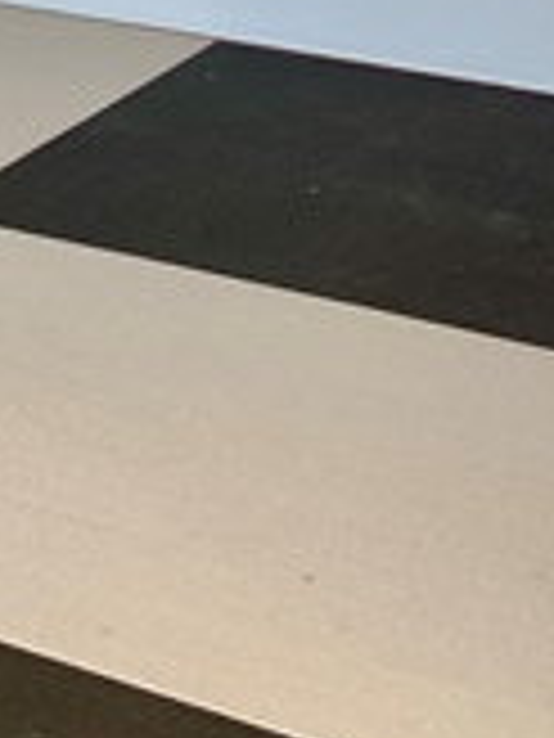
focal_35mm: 130
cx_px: -703
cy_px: -585
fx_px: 2774
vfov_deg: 13.6
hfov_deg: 10.2
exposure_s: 1/100
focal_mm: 3.99
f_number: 1.8
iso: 32
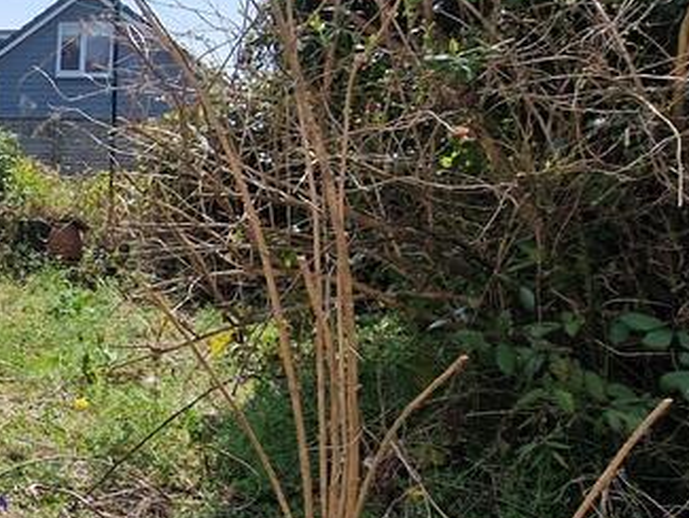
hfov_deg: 33.3
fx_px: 816
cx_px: -212
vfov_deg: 35.0
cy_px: 206
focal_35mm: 41
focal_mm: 2.2
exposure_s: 1/2720
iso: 50
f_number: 2.2
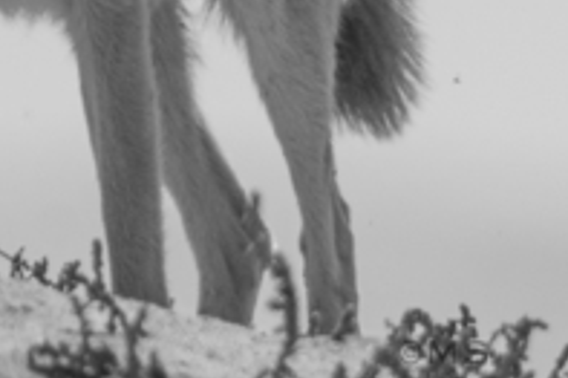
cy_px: -340
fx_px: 38307
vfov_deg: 0.6
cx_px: 620
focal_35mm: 2430
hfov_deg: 0.8
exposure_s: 1/8000
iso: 800
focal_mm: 420
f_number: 6.3
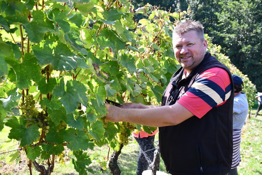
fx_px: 378
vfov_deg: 26.0
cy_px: 88
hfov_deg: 38.2
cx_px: 131
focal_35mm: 52
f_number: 5.6
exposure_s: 1/250
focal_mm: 35
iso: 320
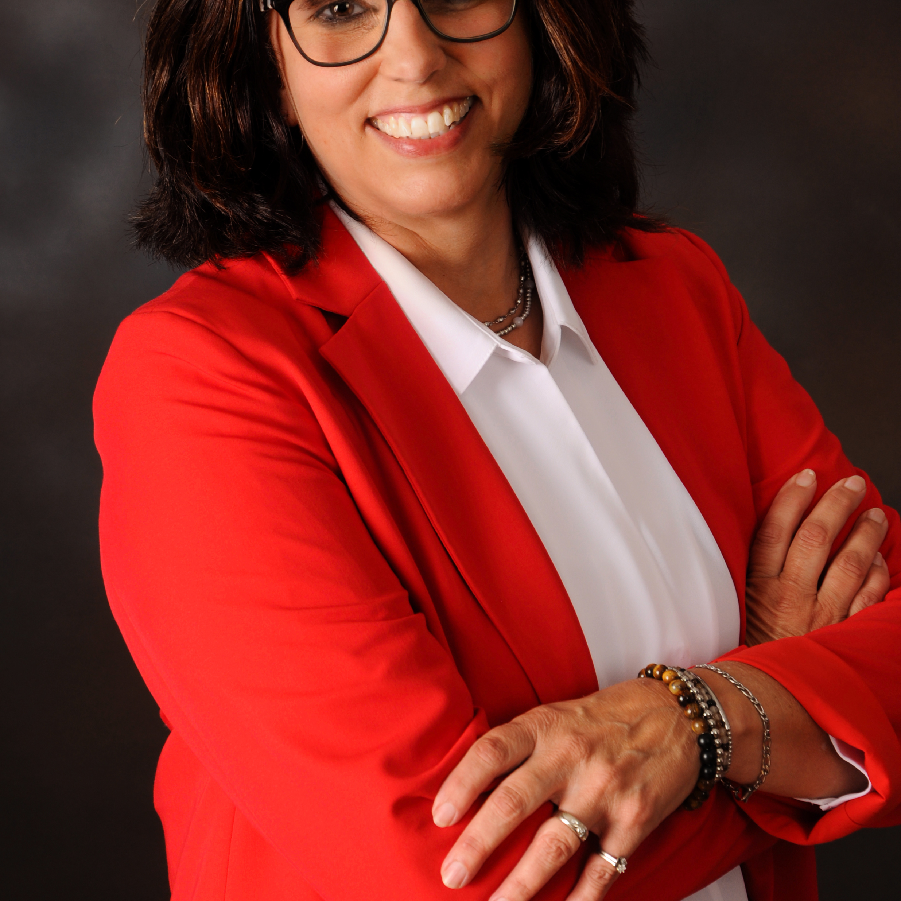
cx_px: 389
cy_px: 334
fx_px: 4034
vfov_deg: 12.7
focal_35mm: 137
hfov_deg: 12.7
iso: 125
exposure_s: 1/100
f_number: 9
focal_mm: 62
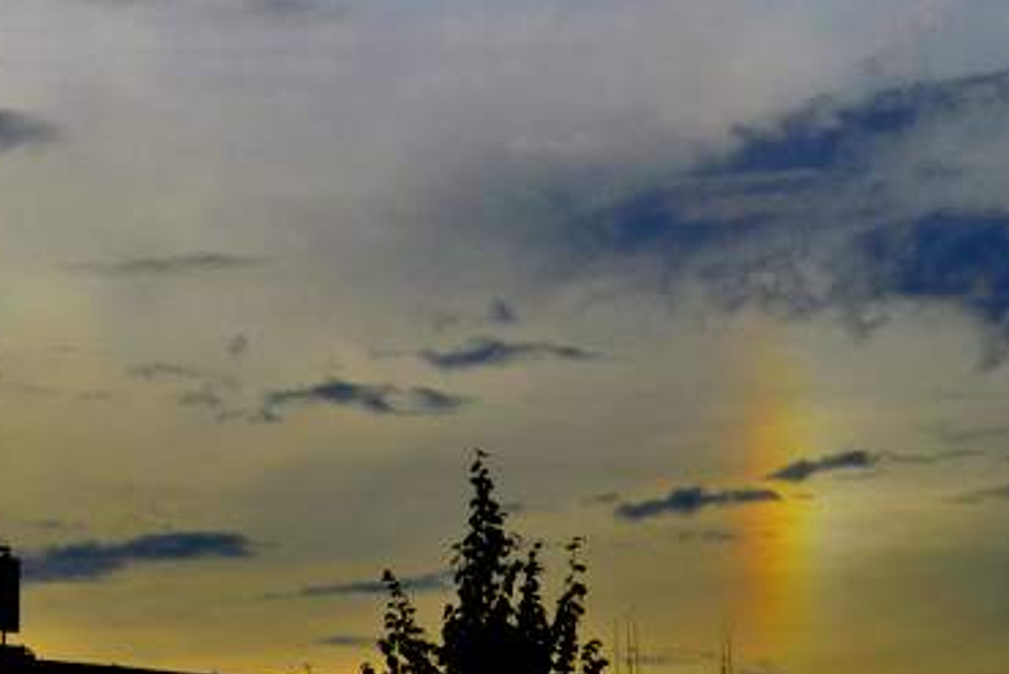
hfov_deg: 13.8
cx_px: -41
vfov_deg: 9.4
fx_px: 4096
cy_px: 325
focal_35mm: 146
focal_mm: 45
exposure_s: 1/2000
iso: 200
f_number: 7.1
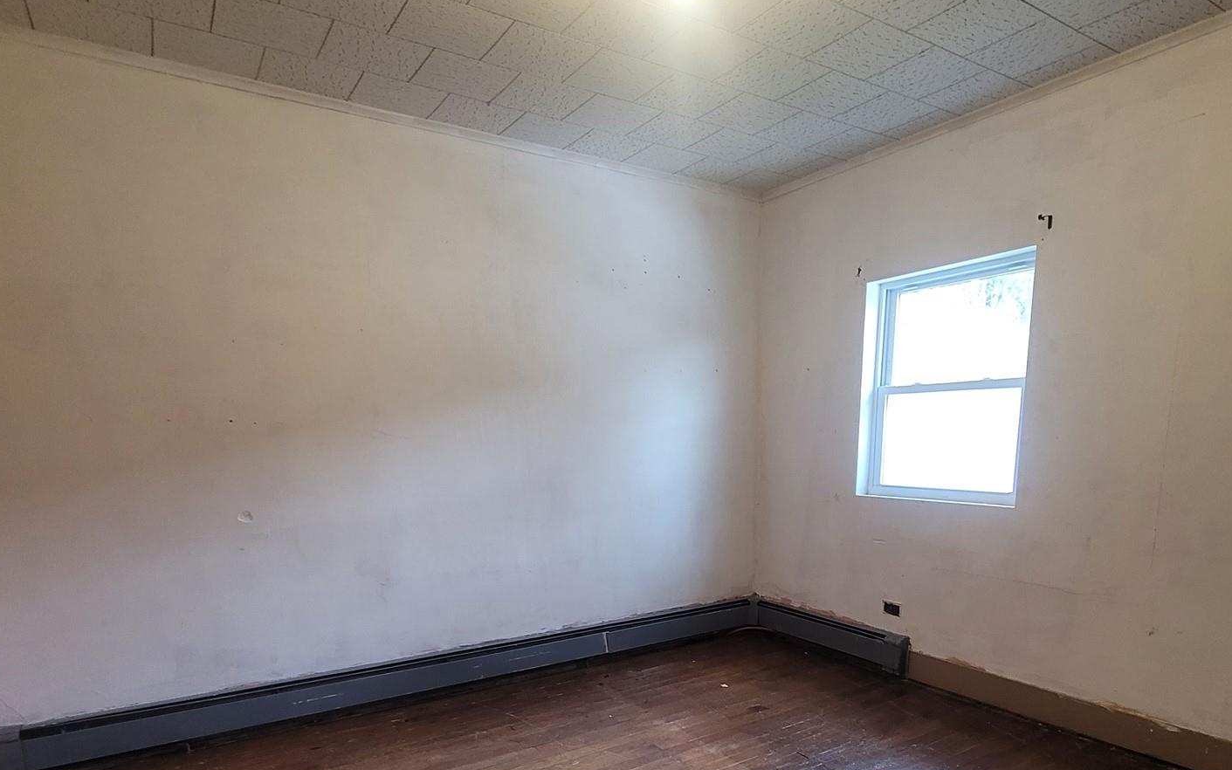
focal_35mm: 20
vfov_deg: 56.1
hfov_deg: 84.9
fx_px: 672
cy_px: 595
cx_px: 664
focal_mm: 2.2
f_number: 2.2
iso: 320
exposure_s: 1/40
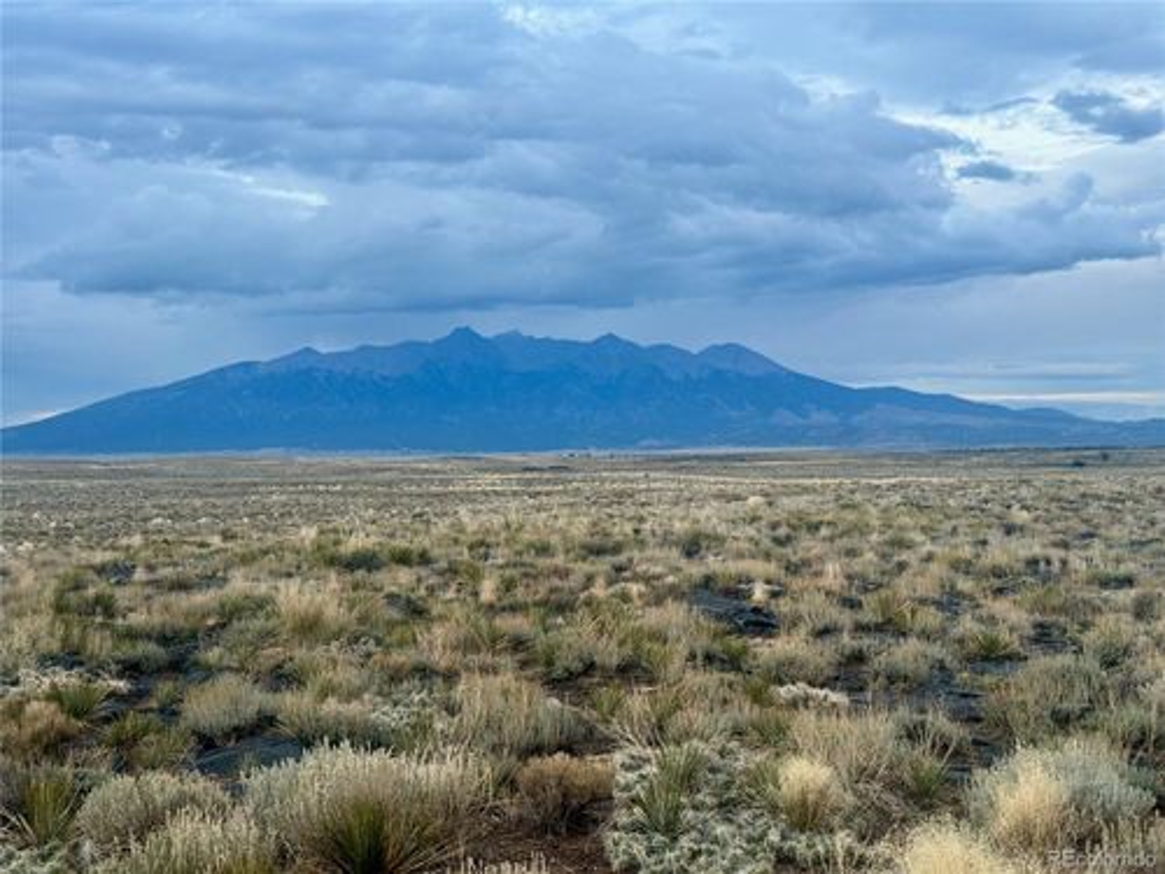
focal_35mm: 48
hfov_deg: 39.7
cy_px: 437
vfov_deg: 30.3
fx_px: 1615
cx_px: 582
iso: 100
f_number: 1.78
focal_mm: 6.76
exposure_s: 1/60
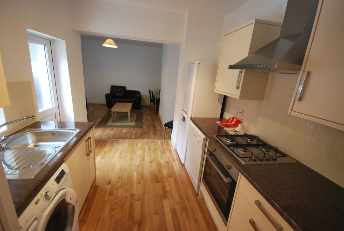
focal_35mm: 15
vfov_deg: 77.6
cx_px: 172
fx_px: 144
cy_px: 116
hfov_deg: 100.3
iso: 400
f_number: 4
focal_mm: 10
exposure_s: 1/25
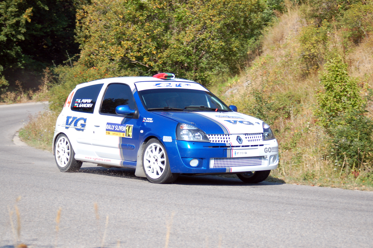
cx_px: 186
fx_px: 963
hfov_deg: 21.9
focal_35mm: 93
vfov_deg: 14.7
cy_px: 124
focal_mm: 62
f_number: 5
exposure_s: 1/1000
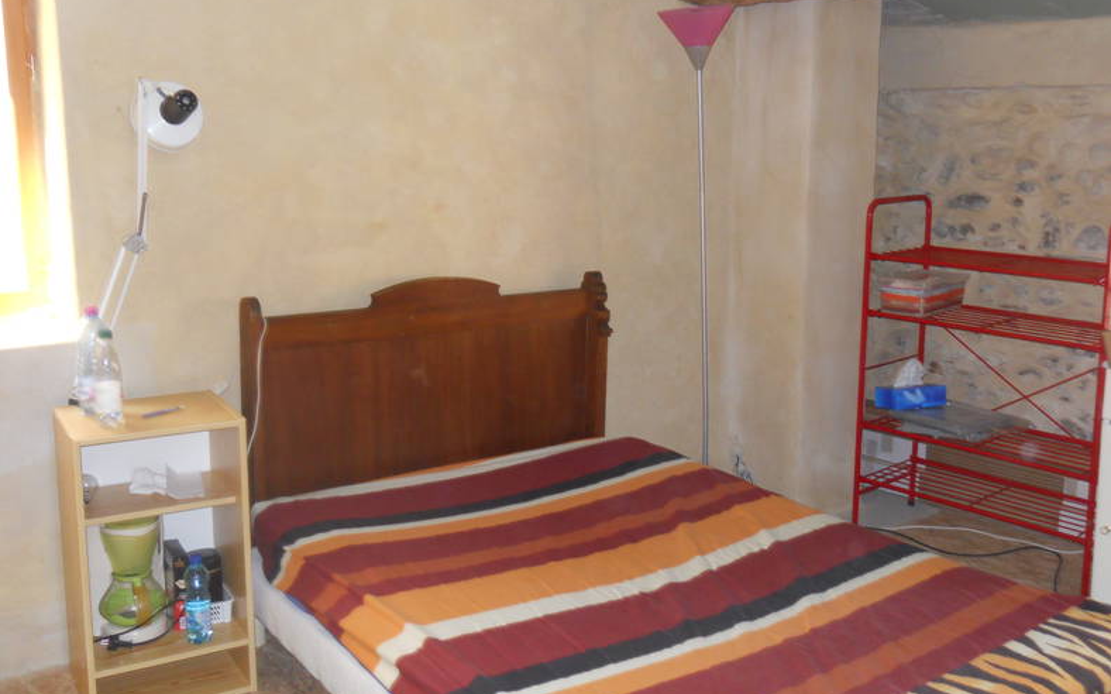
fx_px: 1029
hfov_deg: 56.7
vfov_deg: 37.2
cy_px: 319
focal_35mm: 34
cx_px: 556
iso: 250
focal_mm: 5.7
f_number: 2.8
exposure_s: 1/25
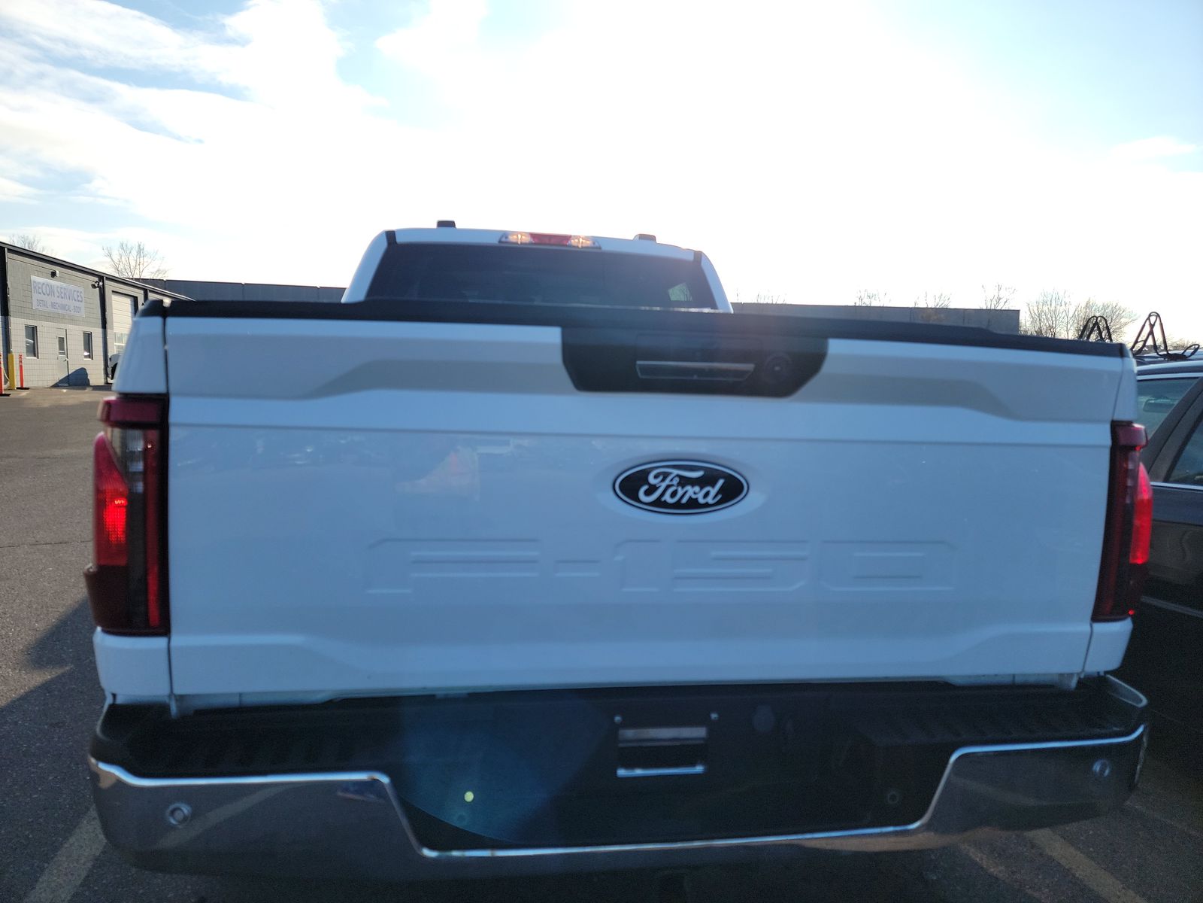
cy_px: 452
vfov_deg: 56.8
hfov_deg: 71.6
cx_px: 602
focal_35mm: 24
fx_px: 834
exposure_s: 1/736
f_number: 1.8
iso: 50
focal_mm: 6.7
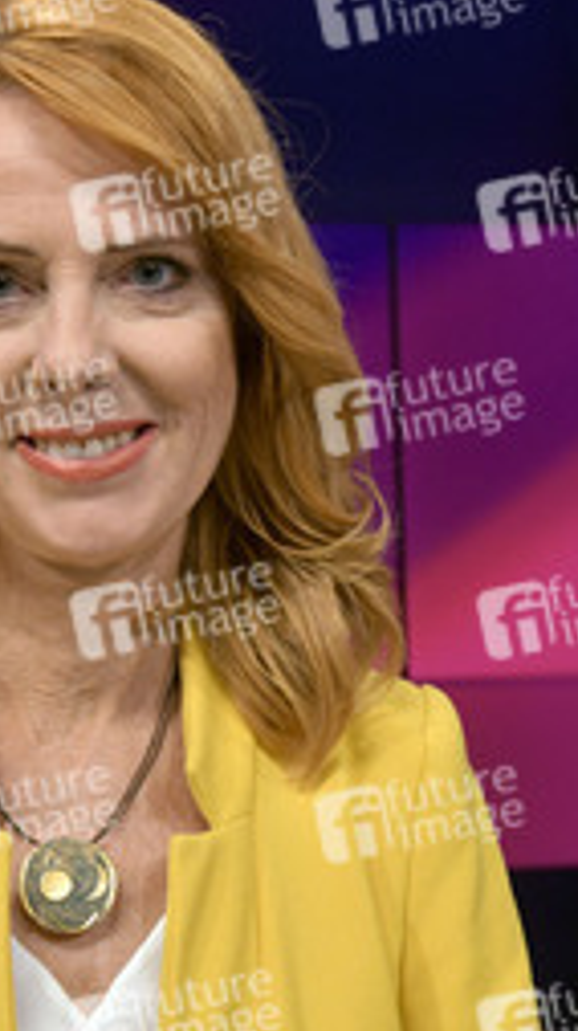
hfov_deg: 14.2
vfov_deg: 25.3
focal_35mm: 84
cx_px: 67
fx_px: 2293
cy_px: 509
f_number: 5
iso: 1600
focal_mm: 45
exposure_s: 1/250
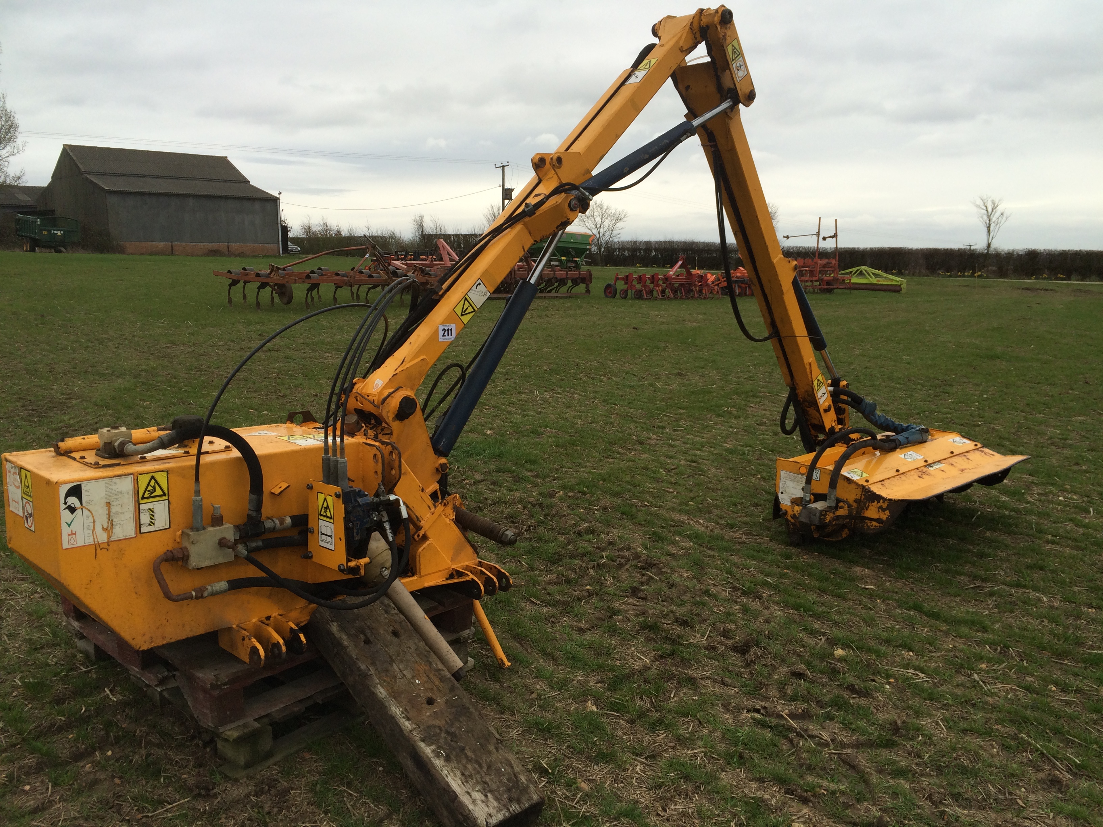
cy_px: 414
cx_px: 552
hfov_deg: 61.7
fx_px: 924
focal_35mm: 29
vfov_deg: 48.2
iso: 32
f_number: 2.2
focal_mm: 4.15
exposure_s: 1/179
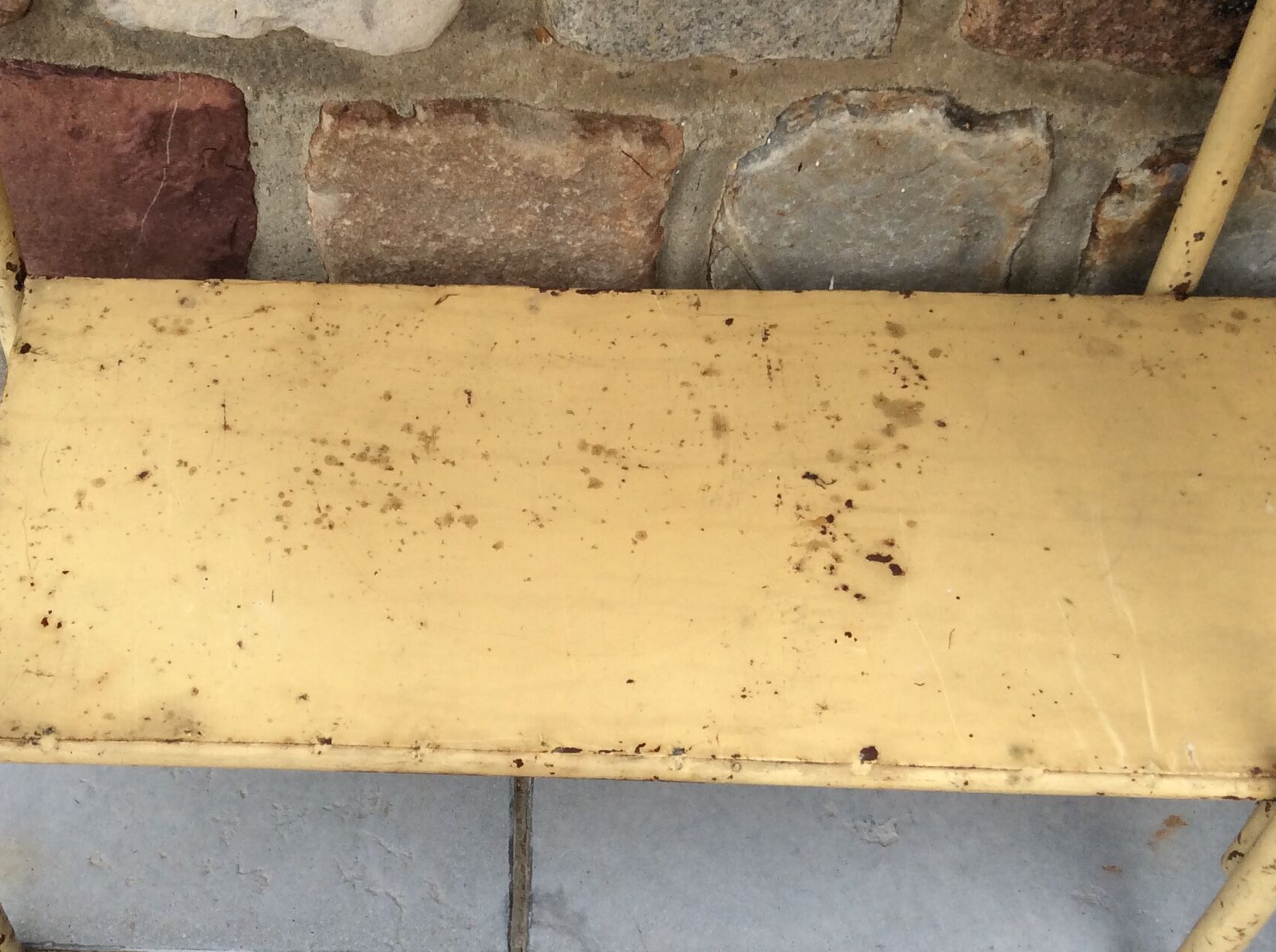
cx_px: 439
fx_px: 1803
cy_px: 595
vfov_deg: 29.5
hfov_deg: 38.6
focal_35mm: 49
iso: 32
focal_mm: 3.3
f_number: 2.4
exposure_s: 1/252
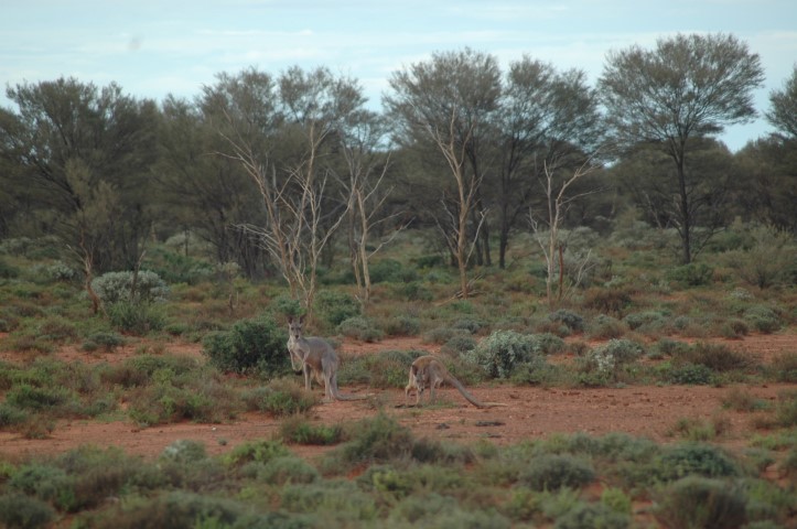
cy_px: 264
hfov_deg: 6.5
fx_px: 6964
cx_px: 398
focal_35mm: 315
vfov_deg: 4.4
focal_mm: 210
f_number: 5
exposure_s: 1/400
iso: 200
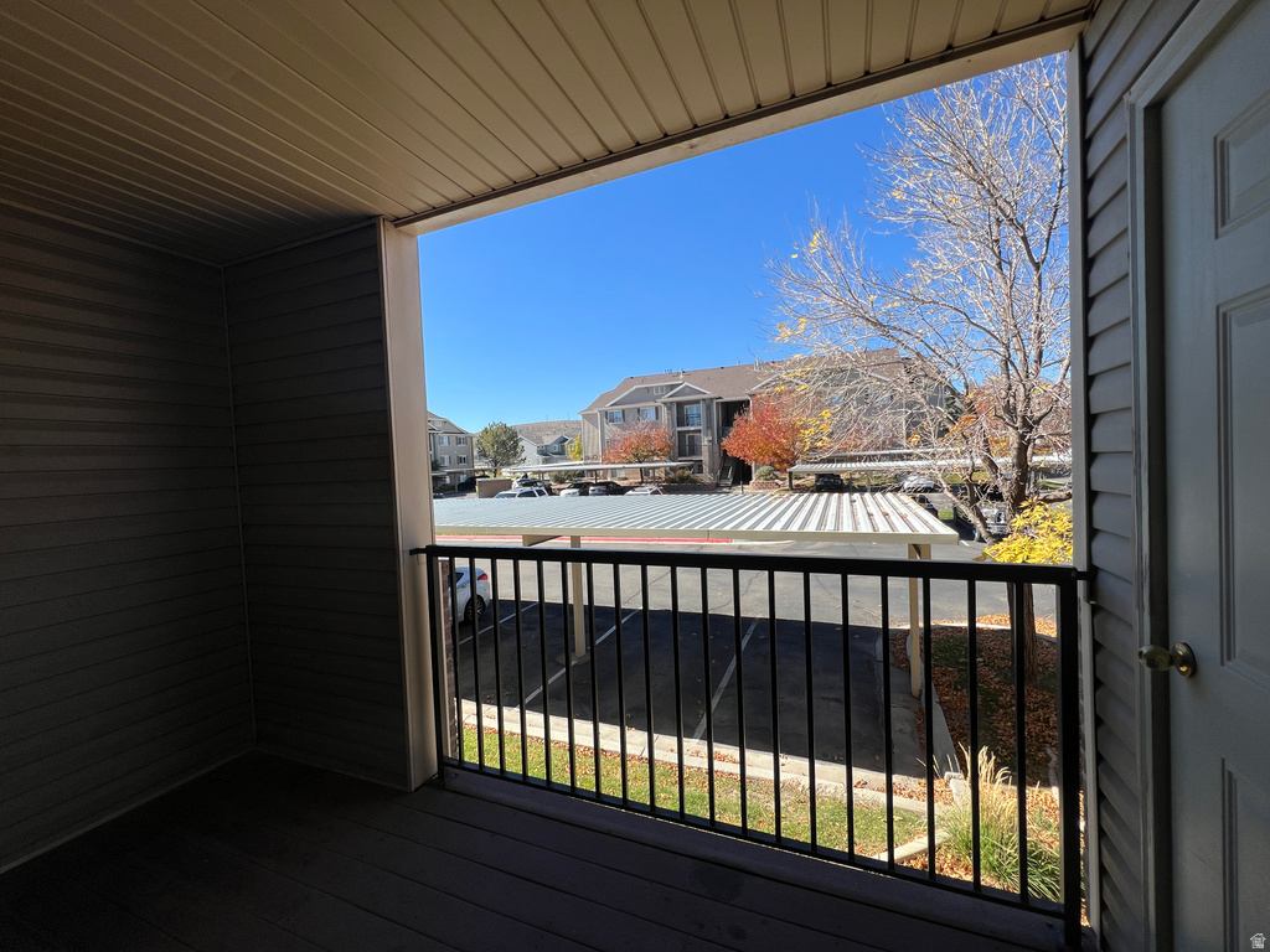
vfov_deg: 89.9
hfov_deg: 106.2
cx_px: 635
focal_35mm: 13
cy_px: 476
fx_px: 477
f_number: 1.8
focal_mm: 1.57
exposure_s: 1/1220
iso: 32
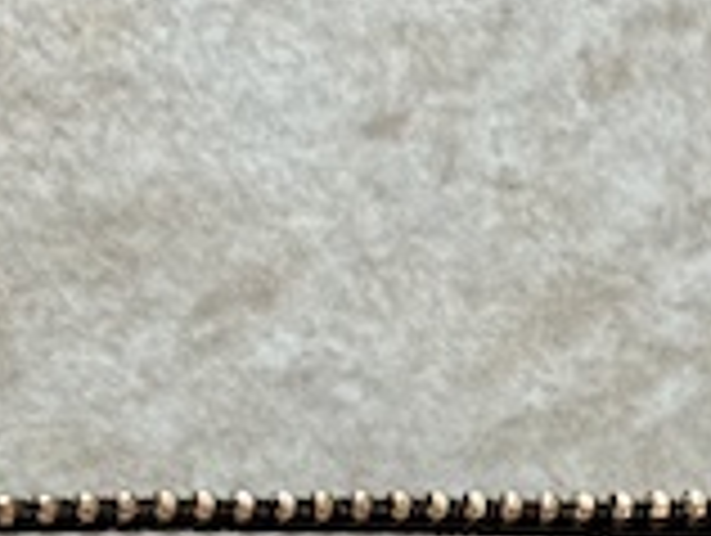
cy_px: 1306
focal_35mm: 243
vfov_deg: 5.9
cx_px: 1166
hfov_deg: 7.9
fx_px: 4999
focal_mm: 6.76
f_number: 1.78
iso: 125
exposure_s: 1/50
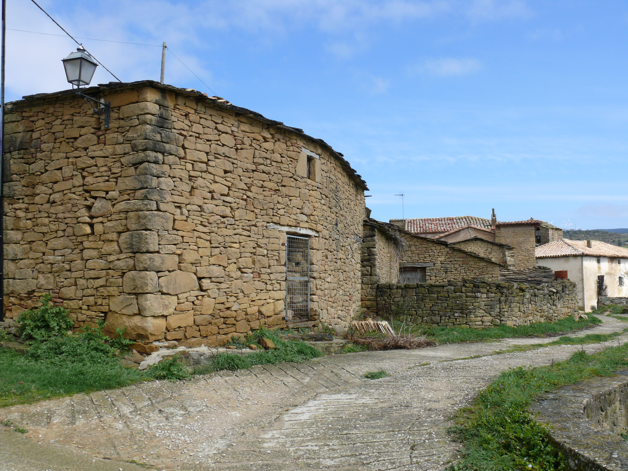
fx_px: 635
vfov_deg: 40.7
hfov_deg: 52.6
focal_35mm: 35
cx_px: 314
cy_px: 236
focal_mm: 7.4
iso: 100
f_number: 5.6
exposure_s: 1/320
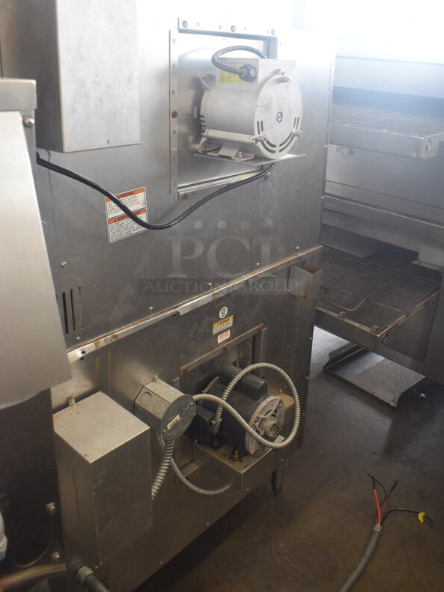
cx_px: 222
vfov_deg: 59.7
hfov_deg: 46.8
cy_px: 256
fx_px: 513
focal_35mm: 30
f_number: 5
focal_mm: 18
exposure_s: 1/60
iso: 800
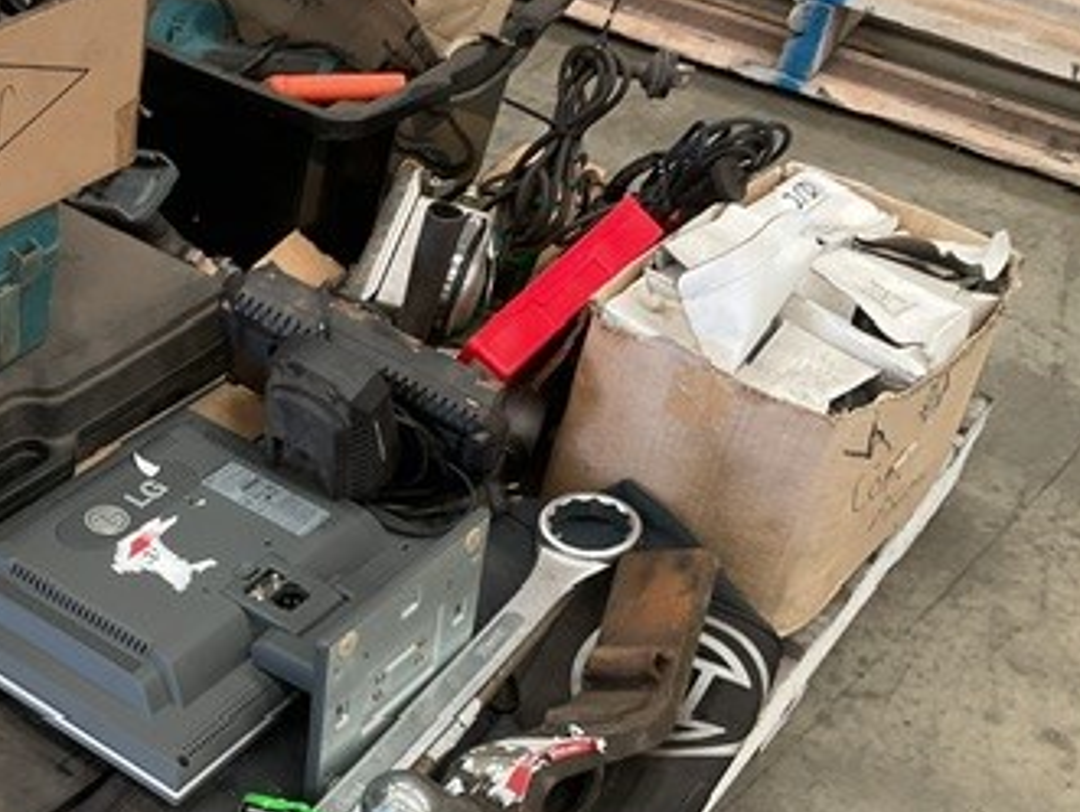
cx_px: 78
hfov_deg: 32.4
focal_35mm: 56
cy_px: 587
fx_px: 1749
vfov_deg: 25.9
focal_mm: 3
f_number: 1.8
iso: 64
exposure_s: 1/50
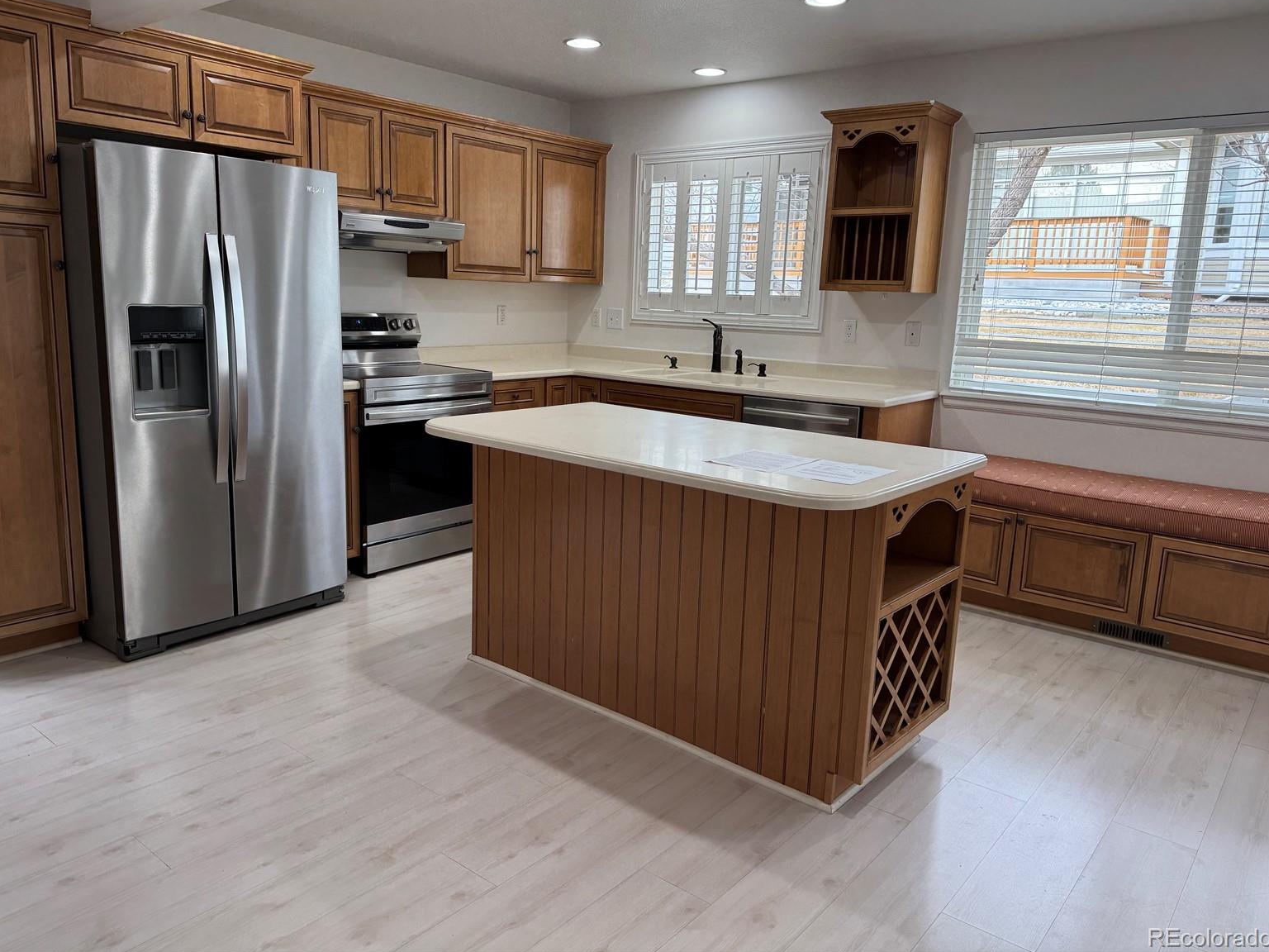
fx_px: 916
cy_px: 459
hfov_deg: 69.4
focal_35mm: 25
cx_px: 620
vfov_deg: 54.9
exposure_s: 1/132
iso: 100
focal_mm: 6.76
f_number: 1.78
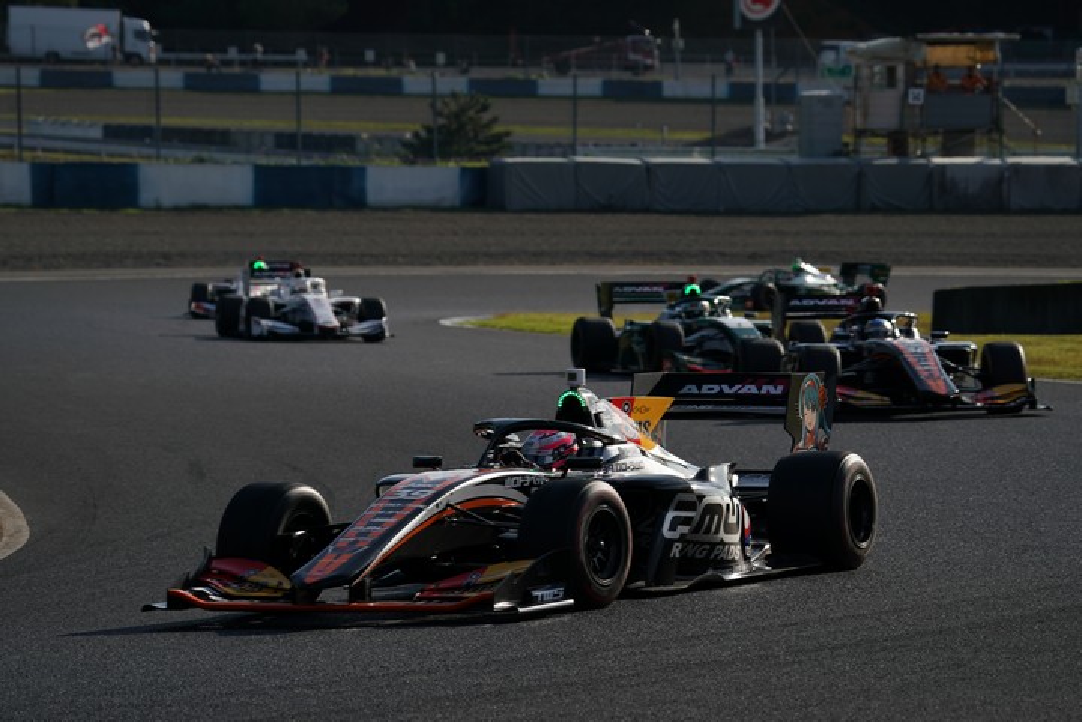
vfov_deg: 6.9
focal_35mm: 200
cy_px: 361
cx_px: 541
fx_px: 6011
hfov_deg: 10.3
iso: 200
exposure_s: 1/800
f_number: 8
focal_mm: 200
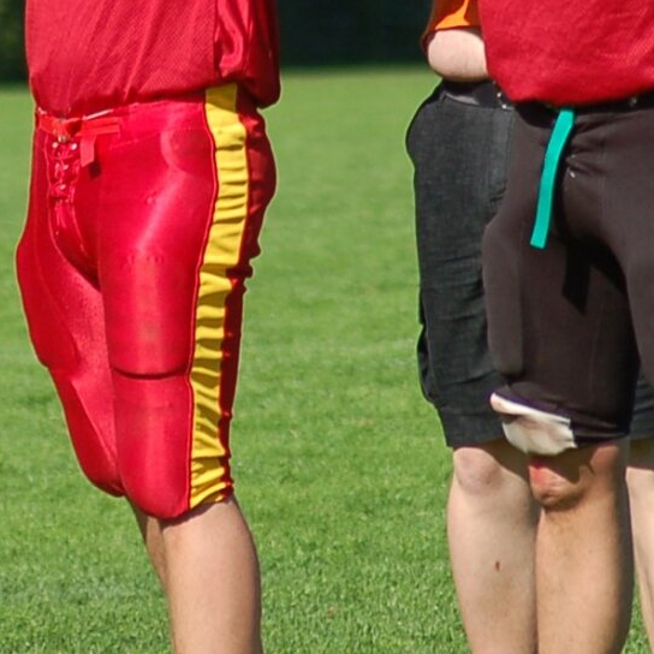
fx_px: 16501
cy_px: -60
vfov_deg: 2.3
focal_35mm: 772
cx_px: 83
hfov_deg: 2.3
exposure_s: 1/1000
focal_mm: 150
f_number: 4.5
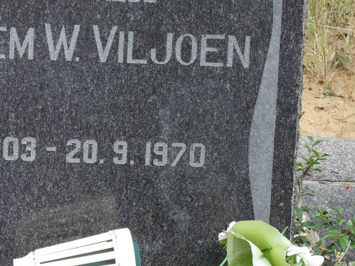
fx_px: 1333
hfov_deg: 15.1
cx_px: 81
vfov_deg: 11.4
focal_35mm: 130
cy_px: 102
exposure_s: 1/125
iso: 100
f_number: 4.6
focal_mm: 11.7
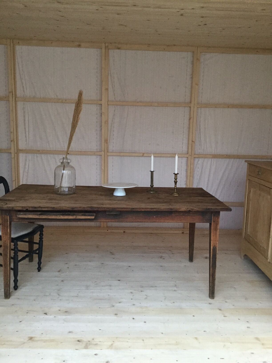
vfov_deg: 58.4
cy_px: 182
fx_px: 325
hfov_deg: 45.4
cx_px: 136
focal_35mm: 31
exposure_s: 1/33
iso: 160
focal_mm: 3.3
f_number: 2.4
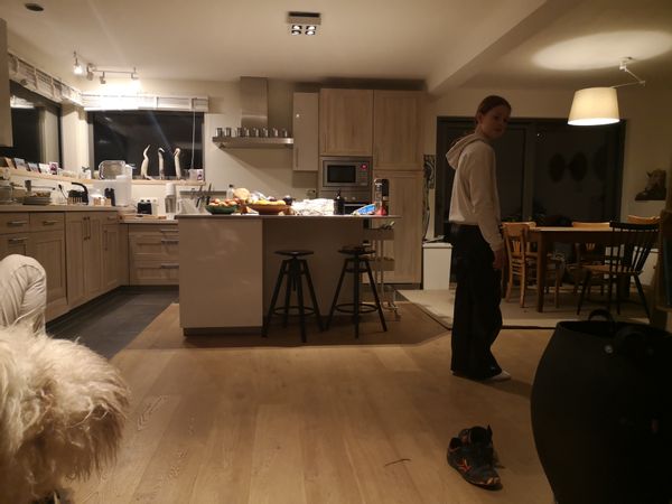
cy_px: 252
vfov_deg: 51.4
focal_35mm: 27
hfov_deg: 65.3
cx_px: 336
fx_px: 524
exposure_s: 1/50
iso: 400
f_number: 1.8
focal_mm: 3.95
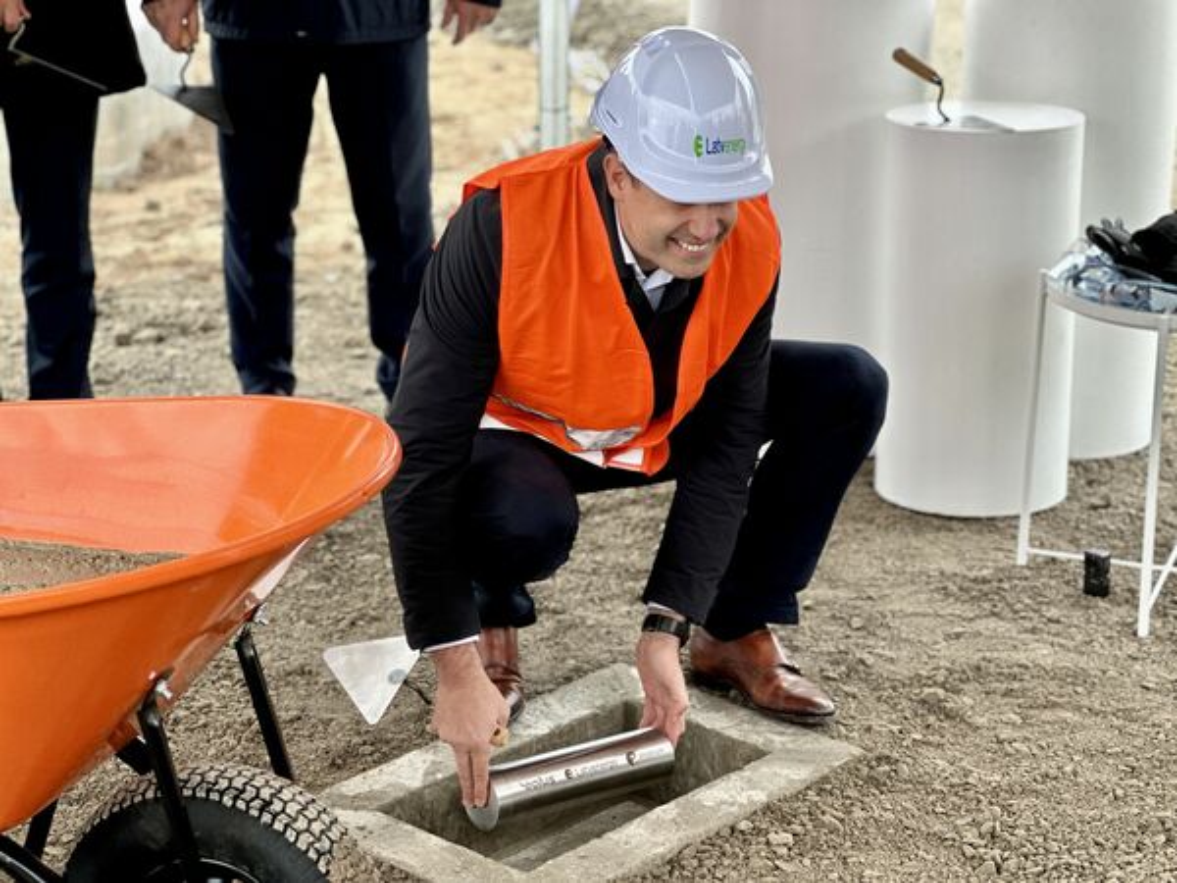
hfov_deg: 25.3
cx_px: 588
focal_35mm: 77
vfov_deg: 19.1
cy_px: 442
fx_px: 2618
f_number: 2.8
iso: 100
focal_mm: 9
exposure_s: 1/121
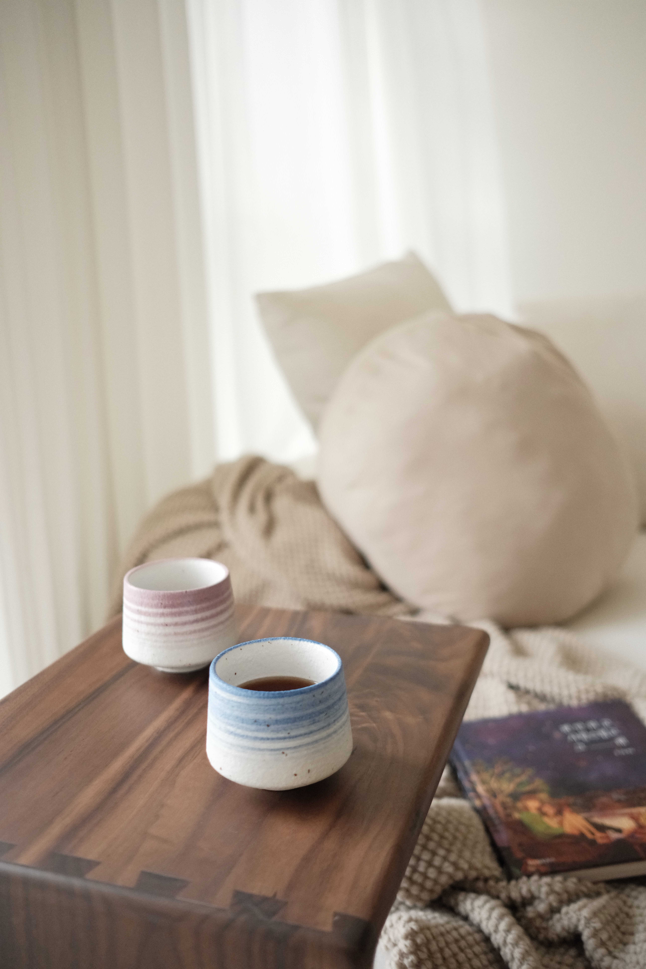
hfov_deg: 37.9
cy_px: 484
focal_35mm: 35
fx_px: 942
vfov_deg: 54.4
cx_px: 323
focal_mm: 23
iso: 1600
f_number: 2
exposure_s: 1/1000
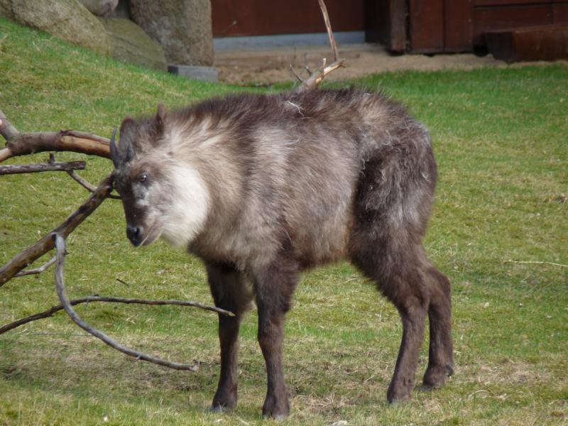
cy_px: 213
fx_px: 7975
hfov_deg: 4.1
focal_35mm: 486
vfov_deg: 3.1
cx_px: 284
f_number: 4.4
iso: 100
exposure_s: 1/125
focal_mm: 86.4
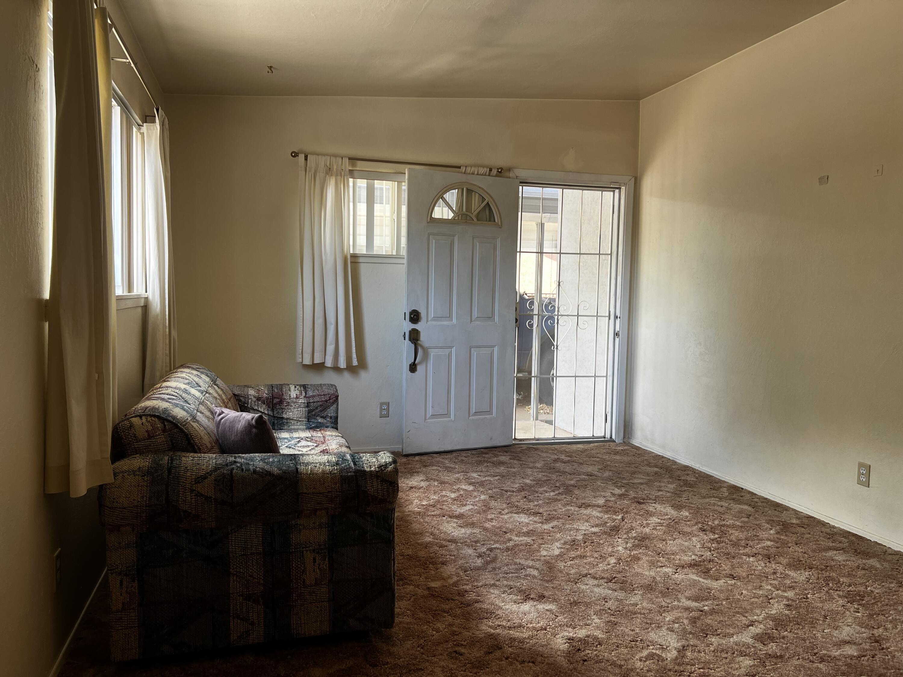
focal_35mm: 26
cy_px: 338
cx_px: 452
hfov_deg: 67.3
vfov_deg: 53.1
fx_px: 678
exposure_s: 1/121
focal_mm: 5.7
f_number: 1.5
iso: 64
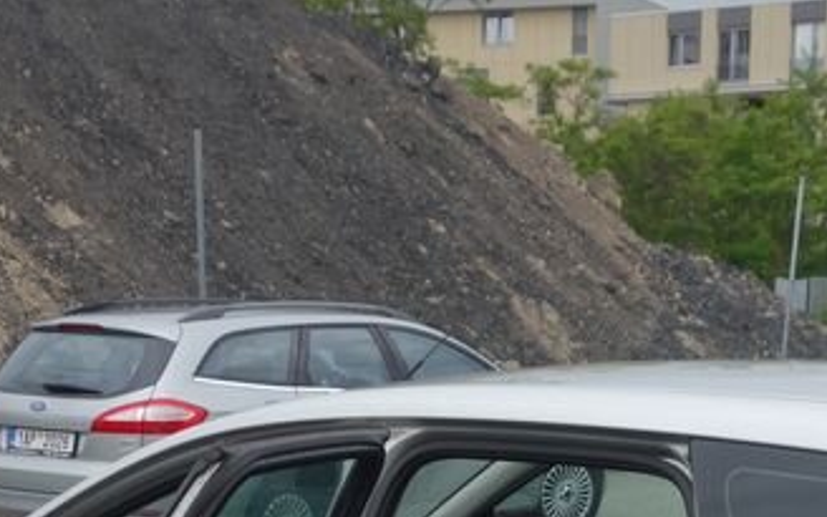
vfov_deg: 13.5
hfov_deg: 23.1
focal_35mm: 89
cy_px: 859
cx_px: 587
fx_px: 2006
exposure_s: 1/400
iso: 125
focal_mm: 10.4
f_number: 4
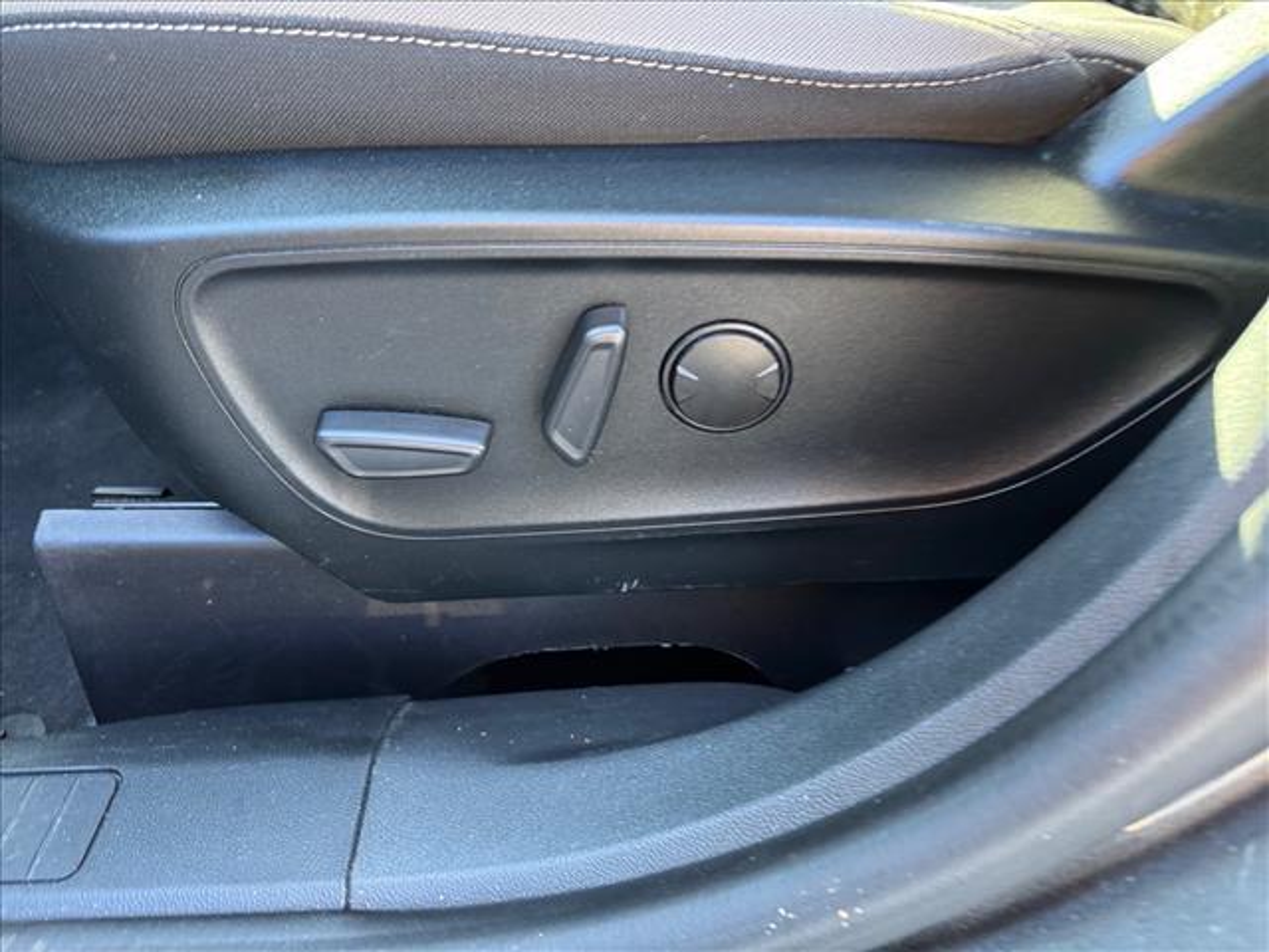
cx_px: 634
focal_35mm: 24
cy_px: 476
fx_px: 880
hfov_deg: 71.6
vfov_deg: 56.8
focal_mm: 6.76
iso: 250
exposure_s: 1/60
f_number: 1.78
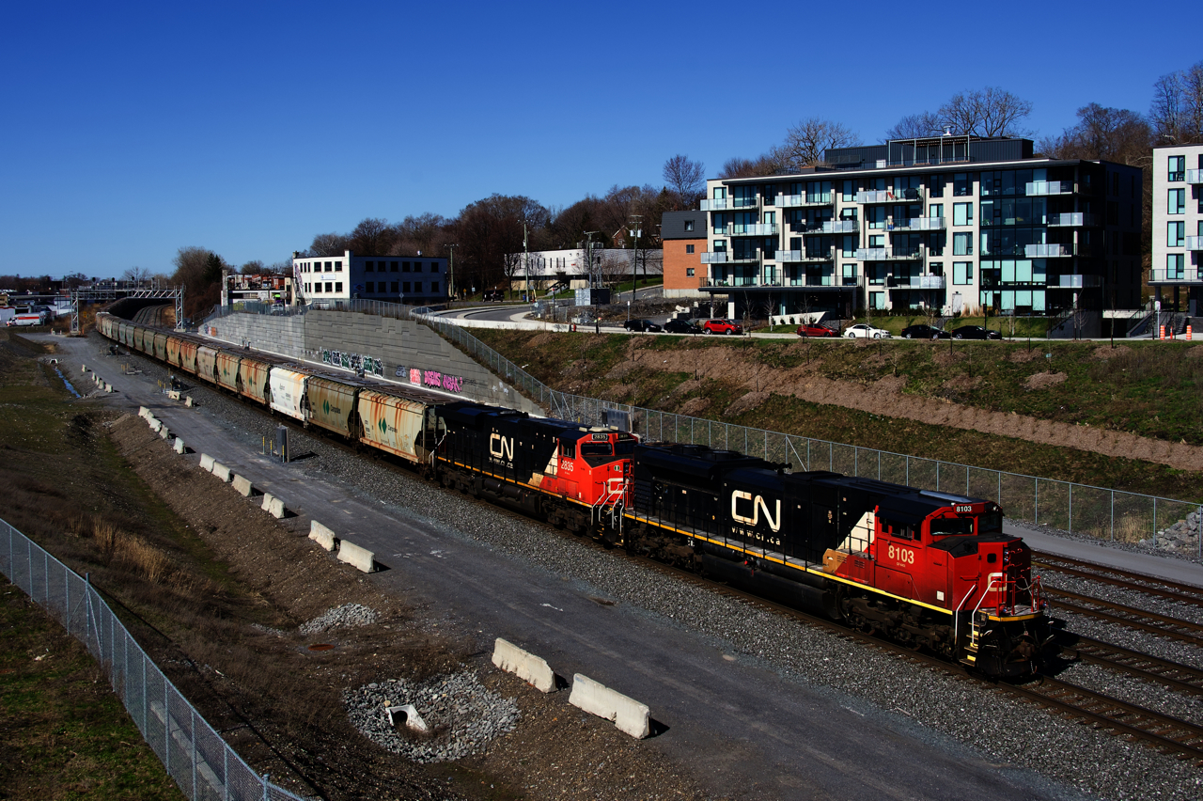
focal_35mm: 35
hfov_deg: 54.5
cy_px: 400
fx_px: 1169
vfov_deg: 37.8
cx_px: 602
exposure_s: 1/640
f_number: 8
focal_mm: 35
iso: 200
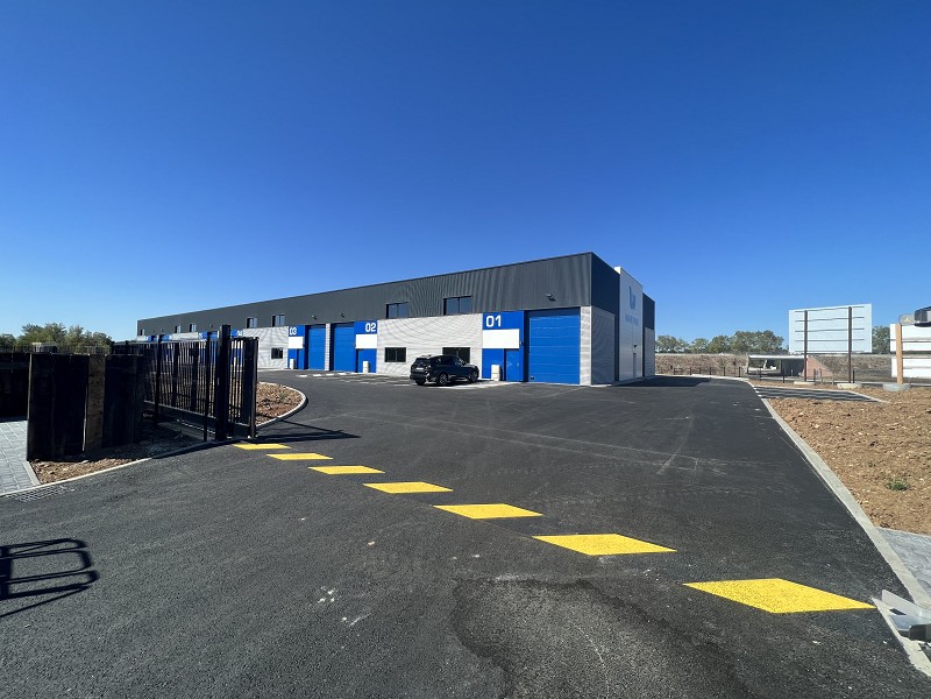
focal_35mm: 13
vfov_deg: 89.9
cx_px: 466
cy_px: 350
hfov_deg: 106.2
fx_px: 350
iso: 32
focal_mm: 1.57
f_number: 1.8
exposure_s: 1/1672
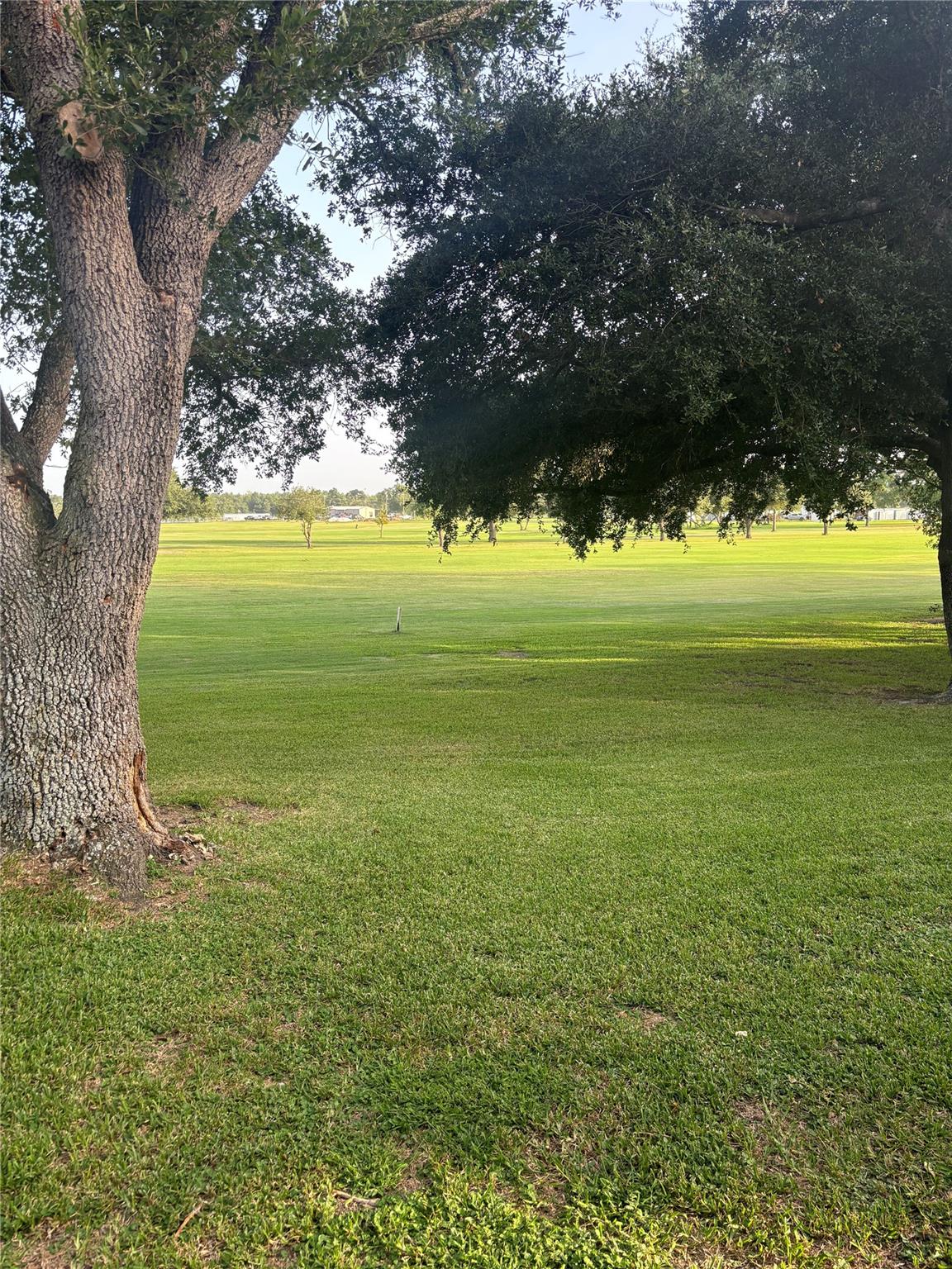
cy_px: 634
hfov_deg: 53.1
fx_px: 953
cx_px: 476
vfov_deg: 67.3
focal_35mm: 26
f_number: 1.6
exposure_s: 1/223
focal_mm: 5.96
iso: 50
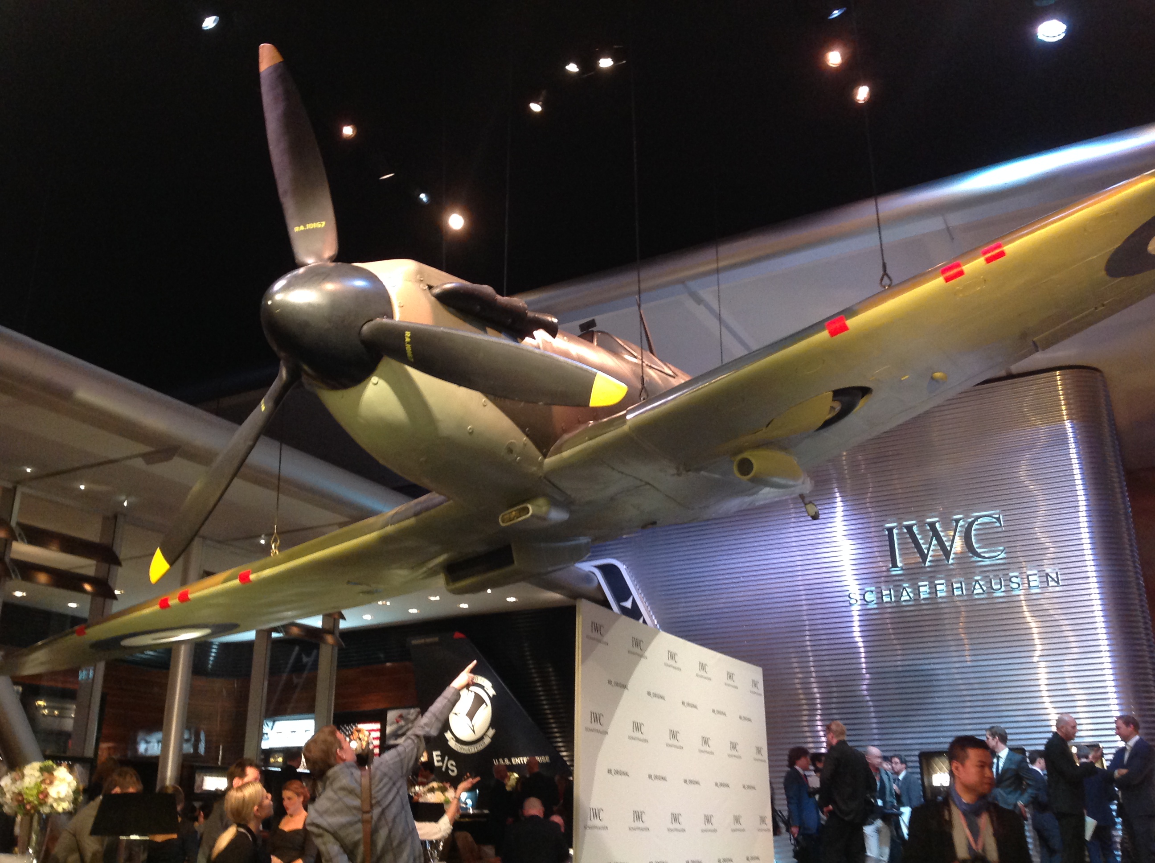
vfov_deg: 40.6
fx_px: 1166
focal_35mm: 35
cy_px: 432
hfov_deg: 52.7
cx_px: 578
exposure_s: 1/15
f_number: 2.4
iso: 250
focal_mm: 4.28
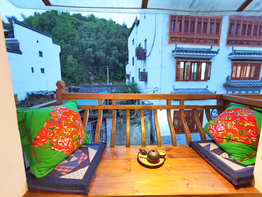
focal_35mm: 17
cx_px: 131
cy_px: 98
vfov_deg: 74.7
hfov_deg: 91.0
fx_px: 129
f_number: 2.2
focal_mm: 2.26
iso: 640
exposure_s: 1/16.7
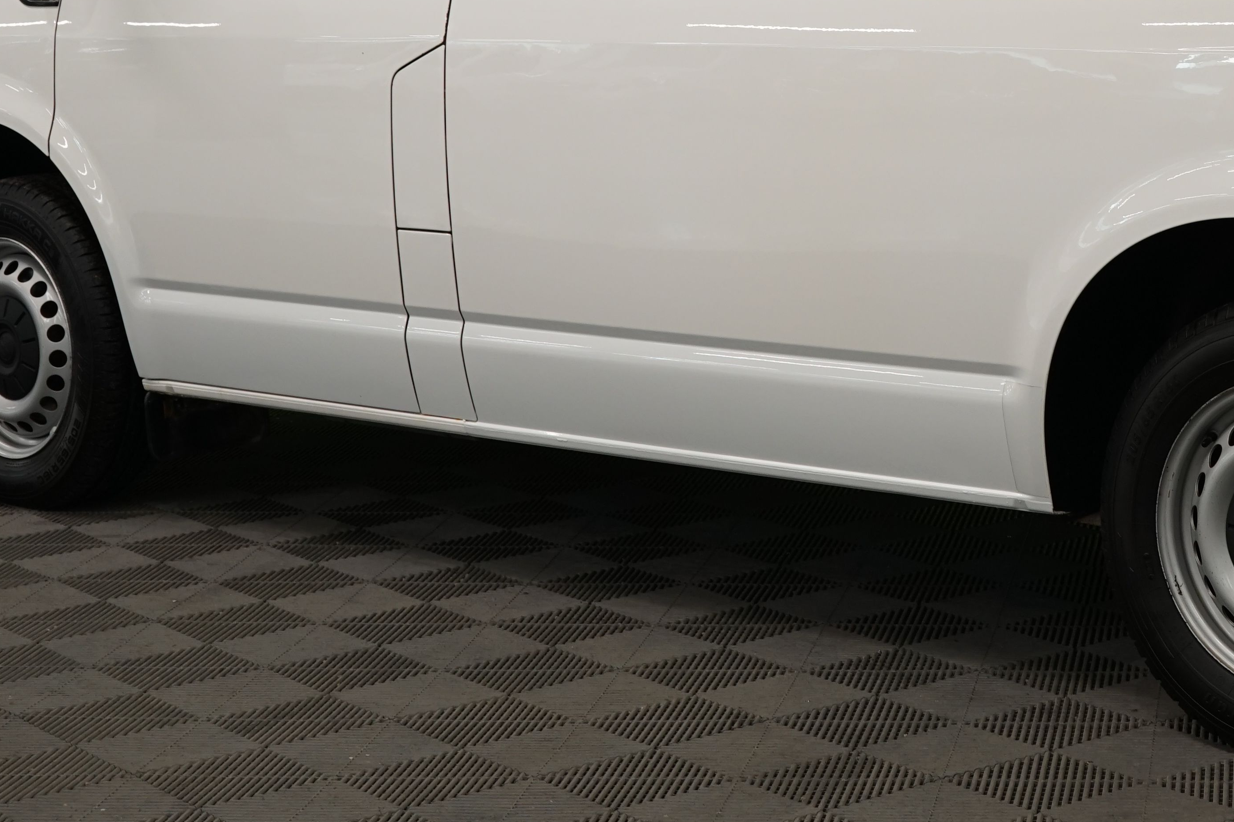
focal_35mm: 86
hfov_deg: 23.1
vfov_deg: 15.6
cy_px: 44
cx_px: 1088
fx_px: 2947
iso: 500
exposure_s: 1/40
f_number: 7.1
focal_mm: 40
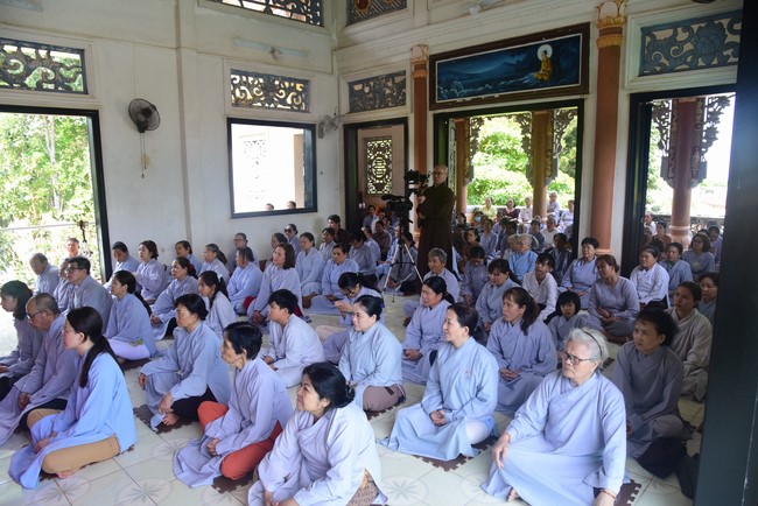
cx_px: 379
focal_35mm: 24
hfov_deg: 73.7
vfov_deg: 53.2
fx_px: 506
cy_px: 253
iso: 320
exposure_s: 1/50
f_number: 7.1
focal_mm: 24
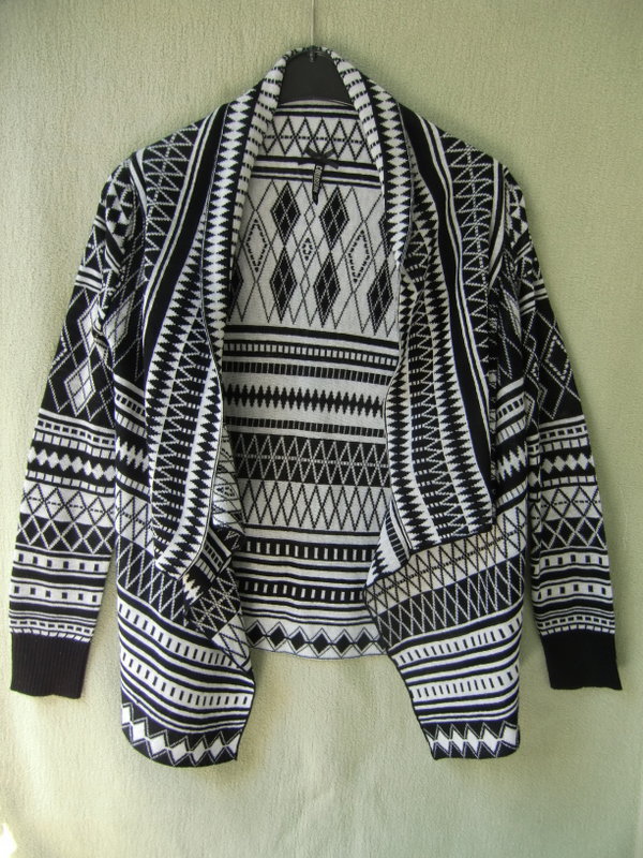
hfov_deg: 56.8
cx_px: 322
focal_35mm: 24
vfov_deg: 71.6
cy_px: 429
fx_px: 594
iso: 80
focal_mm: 4.3
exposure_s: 1/60
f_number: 3.2
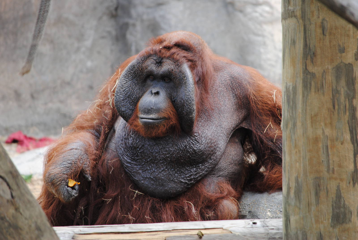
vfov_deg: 3.4
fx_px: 4032
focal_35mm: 405
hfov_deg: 5.1
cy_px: 120
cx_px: 179
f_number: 5.6
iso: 200
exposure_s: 1/60
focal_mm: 270
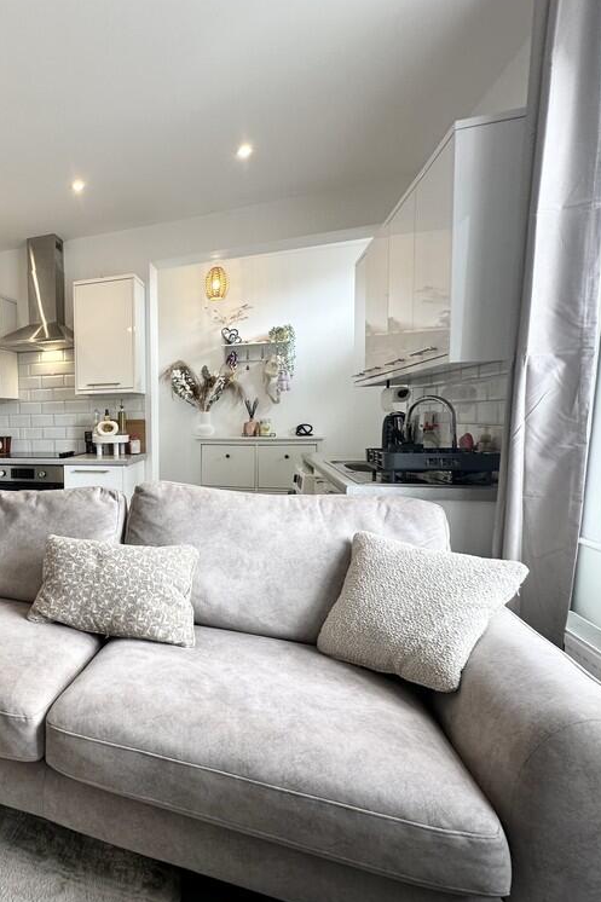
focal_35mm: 20
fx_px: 501
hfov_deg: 53.8
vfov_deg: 84.0
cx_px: 56
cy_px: 452
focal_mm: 2.22
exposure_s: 1/100
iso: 64
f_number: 2.2
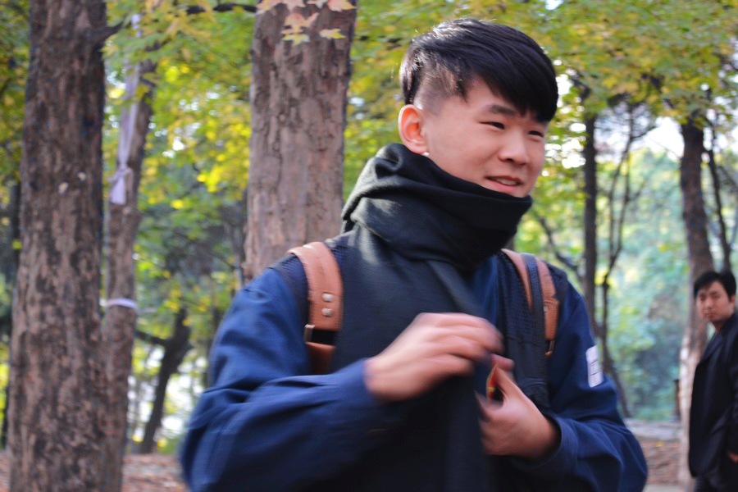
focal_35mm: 82
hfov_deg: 24.6
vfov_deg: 16.6
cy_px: 246
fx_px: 1691
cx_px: 369
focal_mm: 55
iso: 400
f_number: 5.6
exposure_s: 1/25
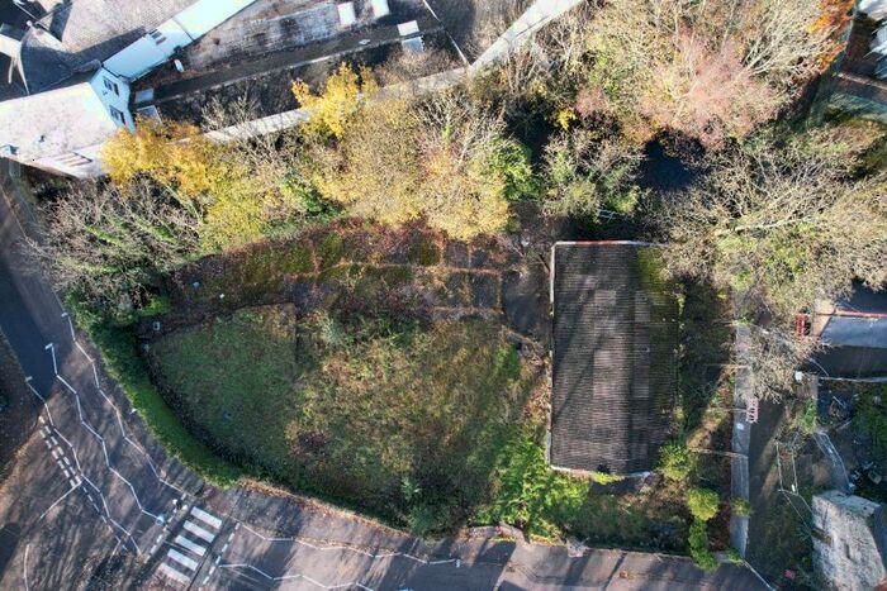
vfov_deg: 57.2
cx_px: 444
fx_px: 542
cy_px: 296
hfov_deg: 78.6
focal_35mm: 22
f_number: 2.8
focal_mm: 8.38
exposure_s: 1/250
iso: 130
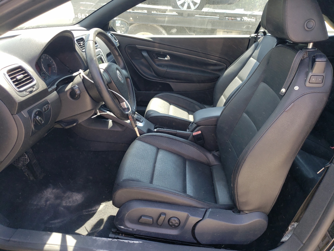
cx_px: 167
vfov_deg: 53.1
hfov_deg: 67.3
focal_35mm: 26
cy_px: 126
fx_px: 251
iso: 50
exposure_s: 1/294
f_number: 1.5
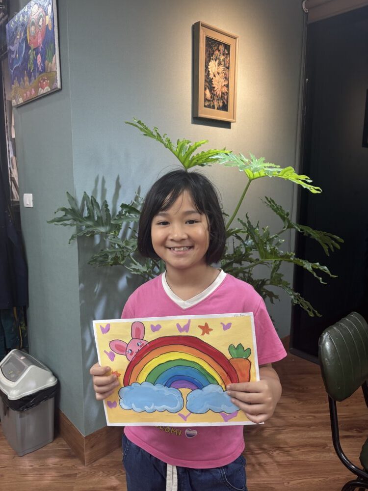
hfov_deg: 53.1
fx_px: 369
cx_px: 184
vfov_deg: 67.3
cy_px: 246
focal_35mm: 26
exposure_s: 1/100
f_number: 1.6
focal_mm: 5.96
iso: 125
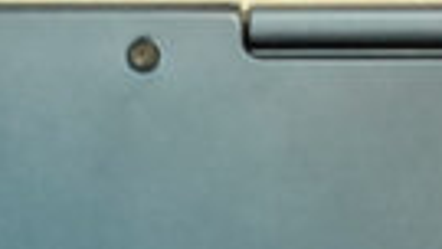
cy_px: 562
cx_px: -72
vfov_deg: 7.6
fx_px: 1758
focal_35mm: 150
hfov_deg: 13.9
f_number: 2.4
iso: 320
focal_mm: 3.3
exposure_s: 1/60
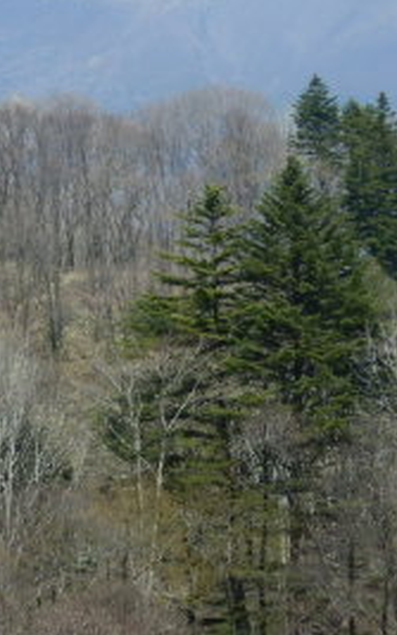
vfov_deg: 7.5
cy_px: 147
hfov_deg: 4.7
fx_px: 4827
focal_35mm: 279
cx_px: 188
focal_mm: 19.7
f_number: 4.8
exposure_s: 1/500
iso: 125
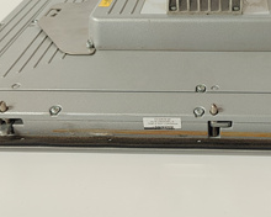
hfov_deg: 35.7
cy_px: 83
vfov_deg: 29.6
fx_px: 409
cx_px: 207
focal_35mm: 51
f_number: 1.9
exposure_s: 1/50
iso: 1419
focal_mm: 5.52
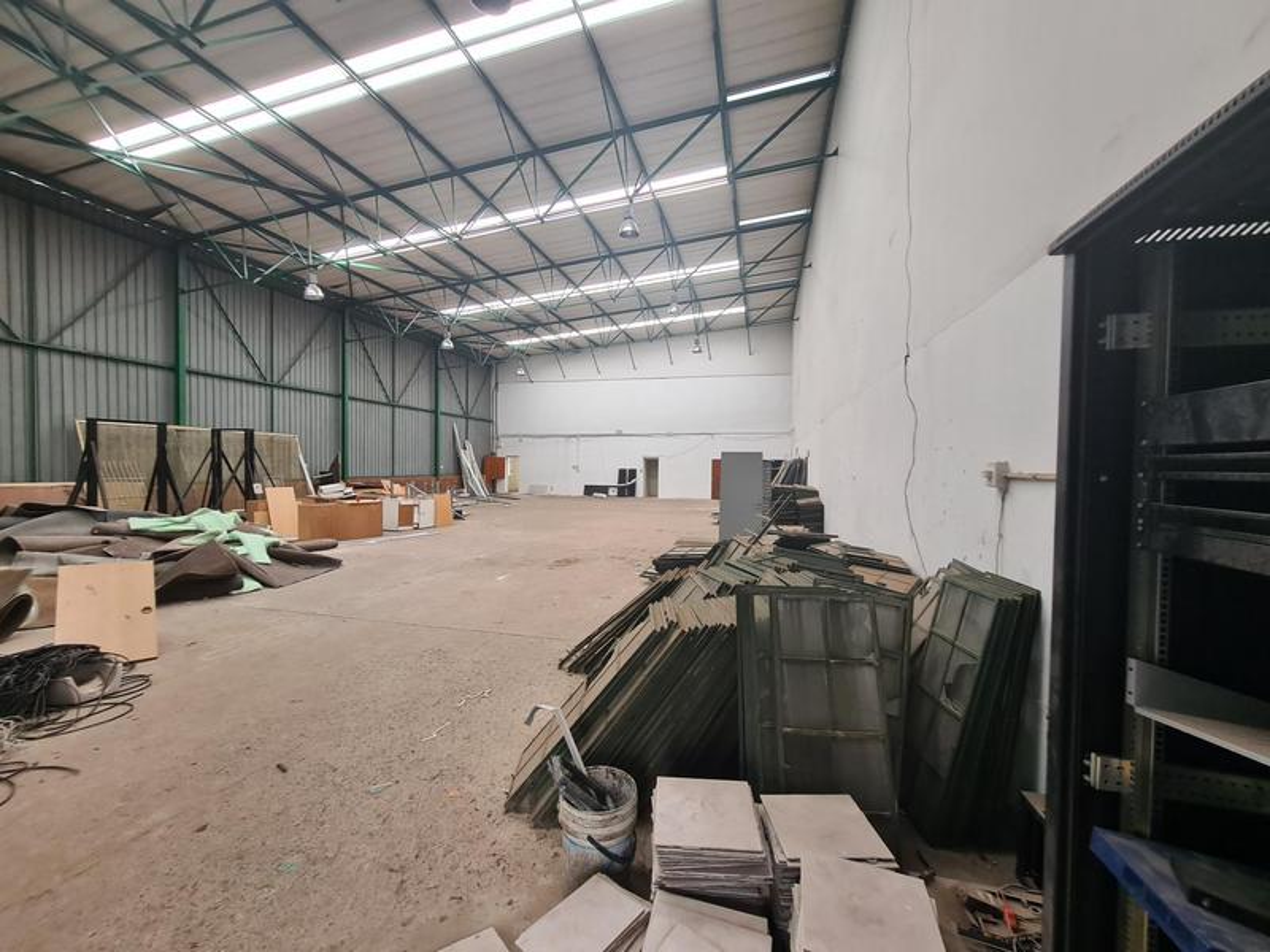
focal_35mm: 13
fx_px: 477
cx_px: 635
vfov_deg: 89.9
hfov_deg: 106.2
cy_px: 476
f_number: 2.2
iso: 125
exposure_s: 1/50
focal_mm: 2.2
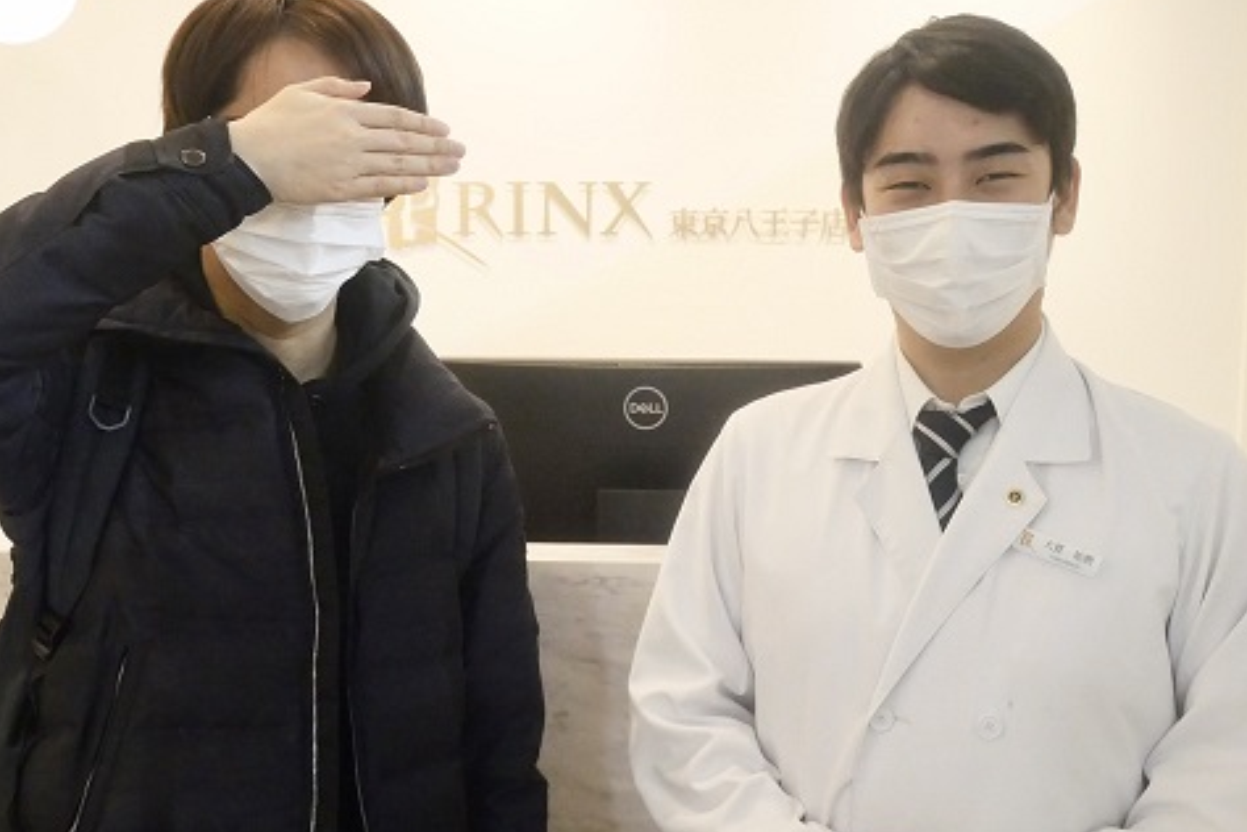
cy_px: 453
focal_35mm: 43
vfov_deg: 31.2
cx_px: 610
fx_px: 1489
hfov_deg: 45.4
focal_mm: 17
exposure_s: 1/250
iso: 2500
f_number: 4.1
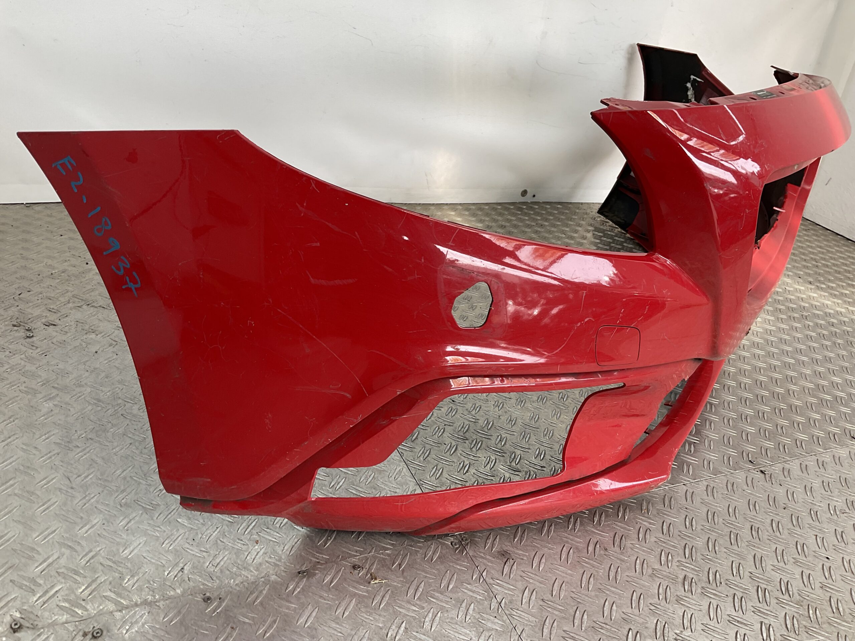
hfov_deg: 61.7
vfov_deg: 48.2
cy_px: 320
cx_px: 428
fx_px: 716
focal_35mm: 29
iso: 16
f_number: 1.8
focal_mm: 3
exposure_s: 1/161
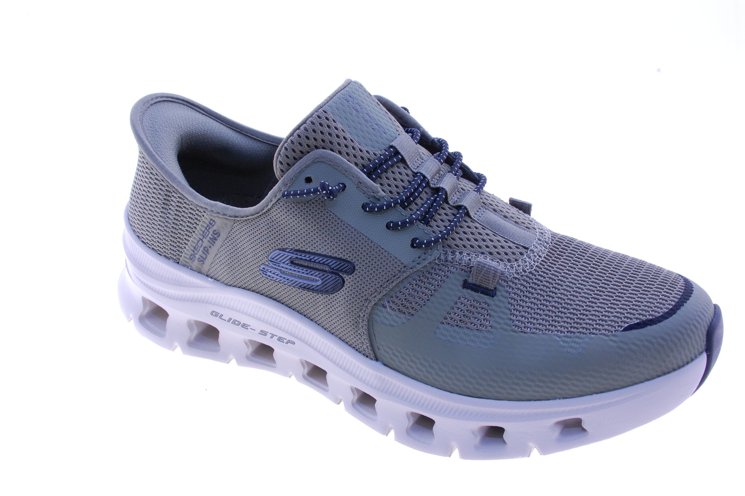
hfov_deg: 48.0
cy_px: 248
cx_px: 372
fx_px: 837
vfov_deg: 33.0
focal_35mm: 40
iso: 800
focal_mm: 27
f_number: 13
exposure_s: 1/30
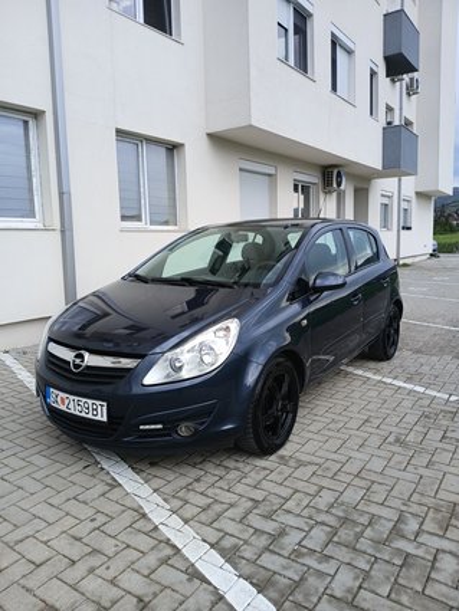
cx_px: 230
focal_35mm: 26
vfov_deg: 67.3
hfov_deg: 53.1
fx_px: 459
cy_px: 306
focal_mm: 3.98
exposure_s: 1/100
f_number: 1.8
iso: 25
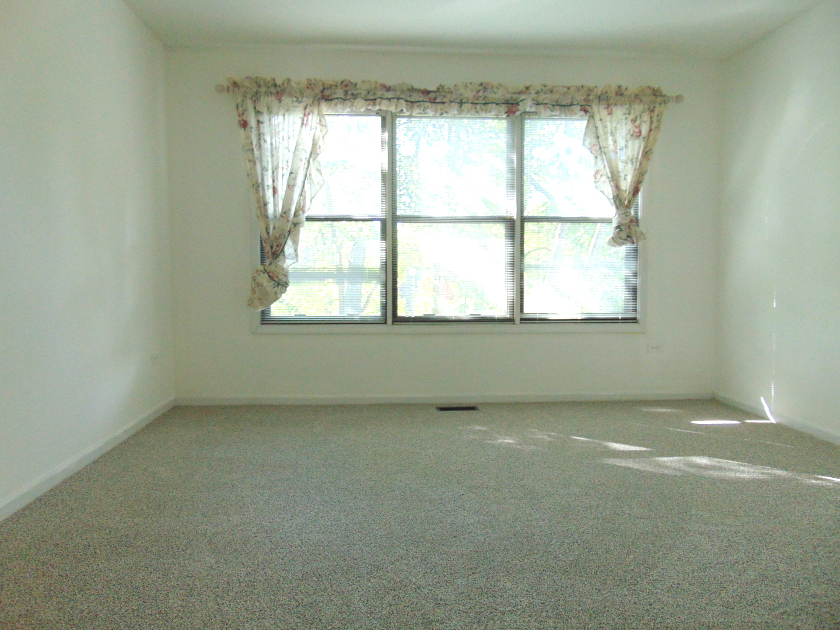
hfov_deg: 69.4
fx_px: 607
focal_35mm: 25
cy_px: 315
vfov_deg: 54.9
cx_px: 420
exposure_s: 1/30
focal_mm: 4.5
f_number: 3
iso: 160
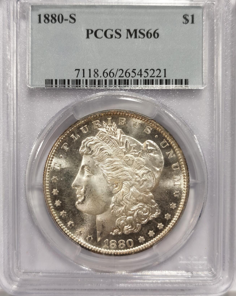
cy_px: 137
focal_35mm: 58
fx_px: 506
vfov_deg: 32.5
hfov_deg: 26.2
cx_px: 116
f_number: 16
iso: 100
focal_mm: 5.56
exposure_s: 1/100
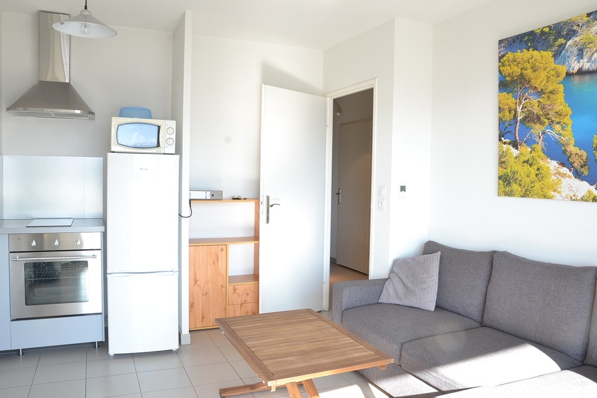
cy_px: 199
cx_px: 298
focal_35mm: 27
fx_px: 448
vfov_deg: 47.9
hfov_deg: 67.4
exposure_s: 1/10
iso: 200
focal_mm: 18
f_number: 11
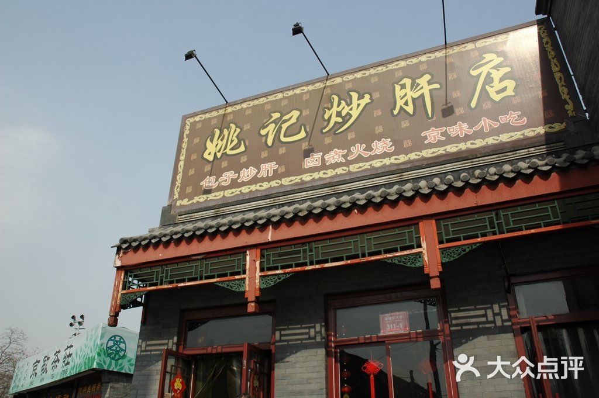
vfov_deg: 47.9
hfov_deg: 67.4
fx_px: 449
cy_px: 199
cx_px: 300
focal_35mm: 27
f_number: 8
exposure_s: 1/500
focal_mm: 18
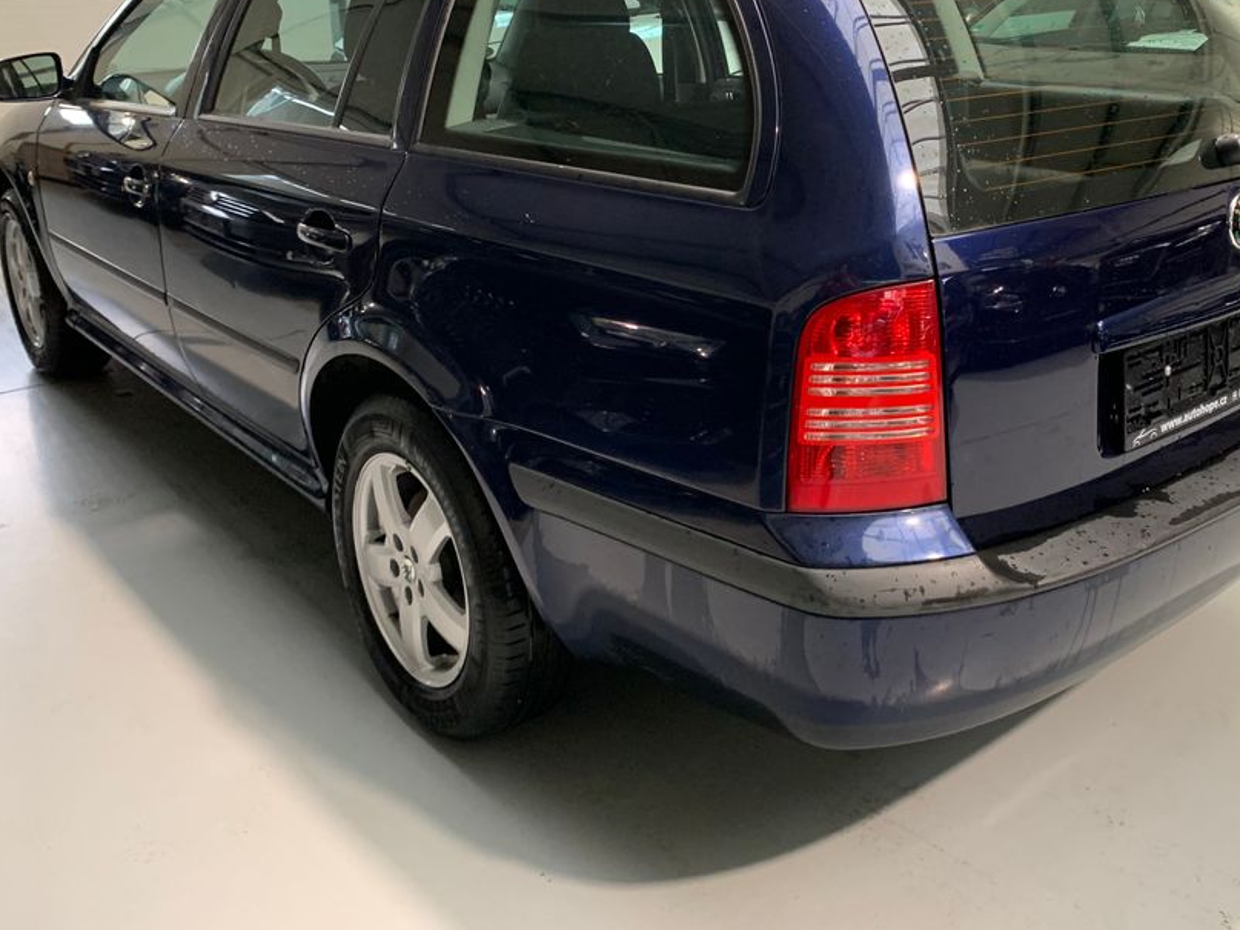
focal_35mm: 33
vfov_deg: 42.6
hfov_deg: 55.1
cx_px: 714
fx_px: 1182
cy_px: 347
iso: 320
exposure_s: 1/60
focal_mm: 4.25
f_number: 1.8
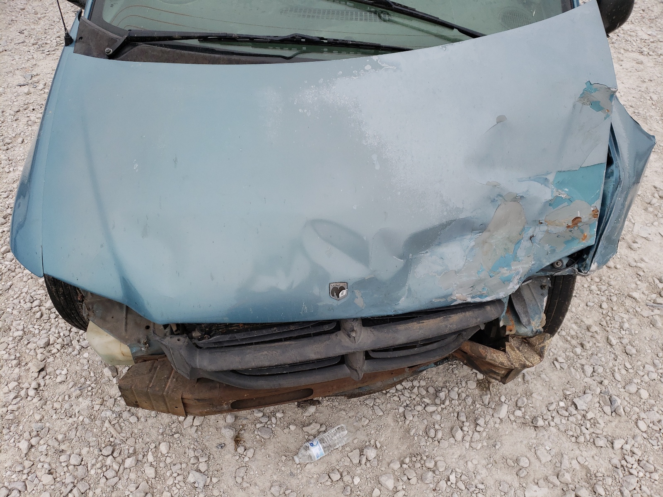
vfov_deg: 53.1
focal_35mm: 26
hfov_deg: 67.3
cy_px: 248
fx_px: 498
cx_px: 332
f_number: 1.5
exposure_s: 1/357
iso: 50
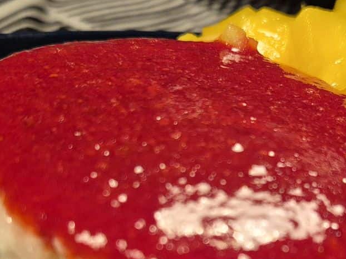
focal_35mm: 74
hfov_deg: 26.2
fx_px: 739
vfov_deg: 19.4
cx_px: 218
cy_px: 247
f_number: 1.8
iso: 640
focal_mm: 5.4
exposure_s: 1/100
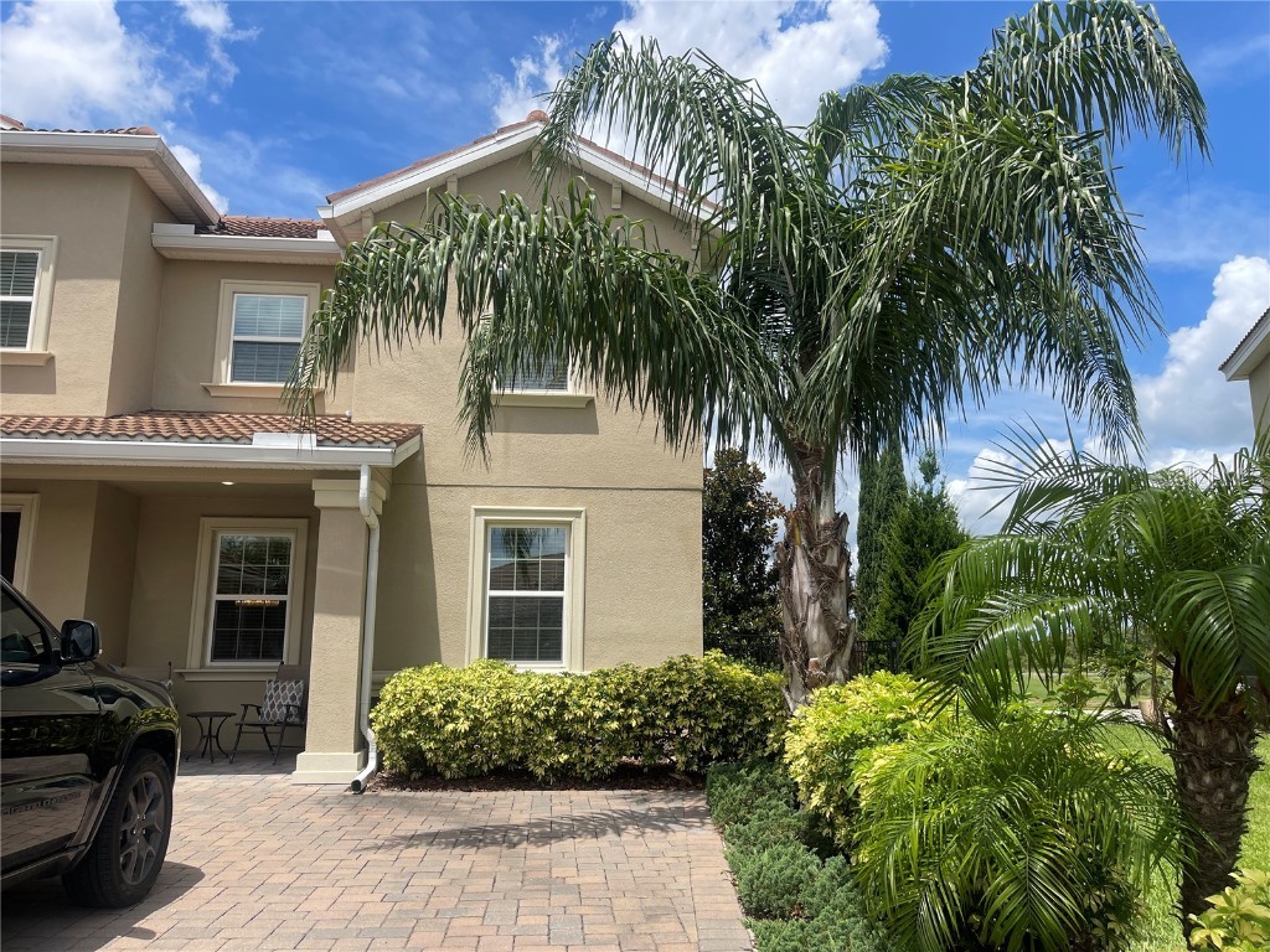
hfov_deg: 69.4
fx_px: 917
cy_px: 476
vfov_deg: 54.9
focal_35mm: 25
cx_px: 635
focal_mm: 5.1
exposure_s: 1/3344
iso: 32
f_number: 1.6
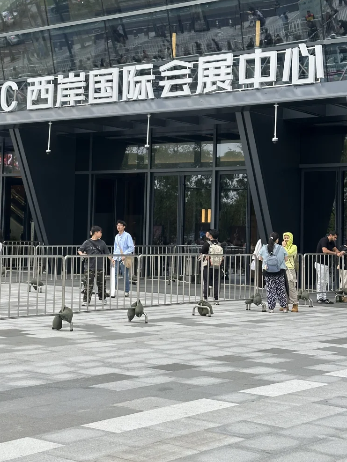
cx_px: 99
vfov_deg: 27.7
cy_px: 182
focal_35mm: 70
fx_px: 935
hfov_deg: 20.9
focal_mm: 6.86
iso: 64
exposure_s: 1/364
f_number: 1.78
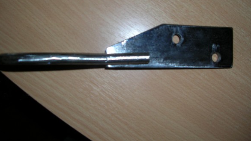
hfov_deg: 51.6
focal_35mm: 39
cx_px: 123
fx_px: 260
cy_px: 51
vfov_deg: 30.3
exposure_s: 1/60.1
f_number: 2.8
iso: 50
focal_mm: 5.8
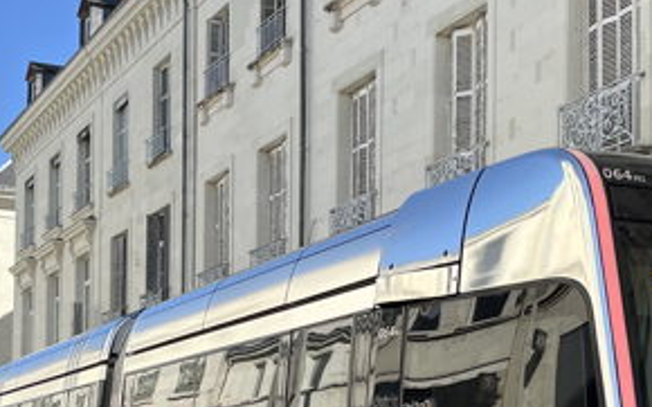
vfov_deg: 16.8
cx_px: 398
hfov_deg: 27.1
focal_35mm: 76
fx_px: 1350
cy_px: 414
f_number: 1.6
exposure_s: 1/1776
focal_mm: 5.1
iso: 50
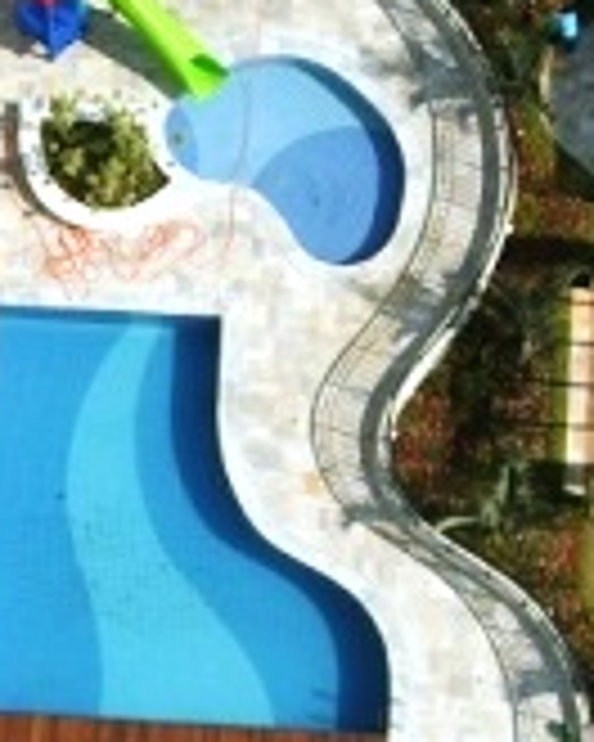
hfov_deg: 11.1
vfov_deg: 13.9
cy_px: 571
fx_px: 3033
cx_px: 90
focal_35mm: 138
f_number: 3.3
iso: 50
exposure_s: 1/1000
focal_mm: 8.7
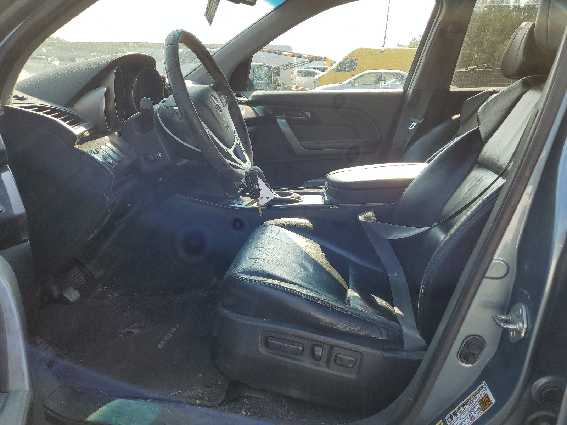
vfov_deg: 53.1
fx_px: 426
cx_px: 284
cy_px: 212
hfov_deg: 67.3
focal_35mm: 26
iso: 50
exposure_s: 1/714
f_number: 1.5
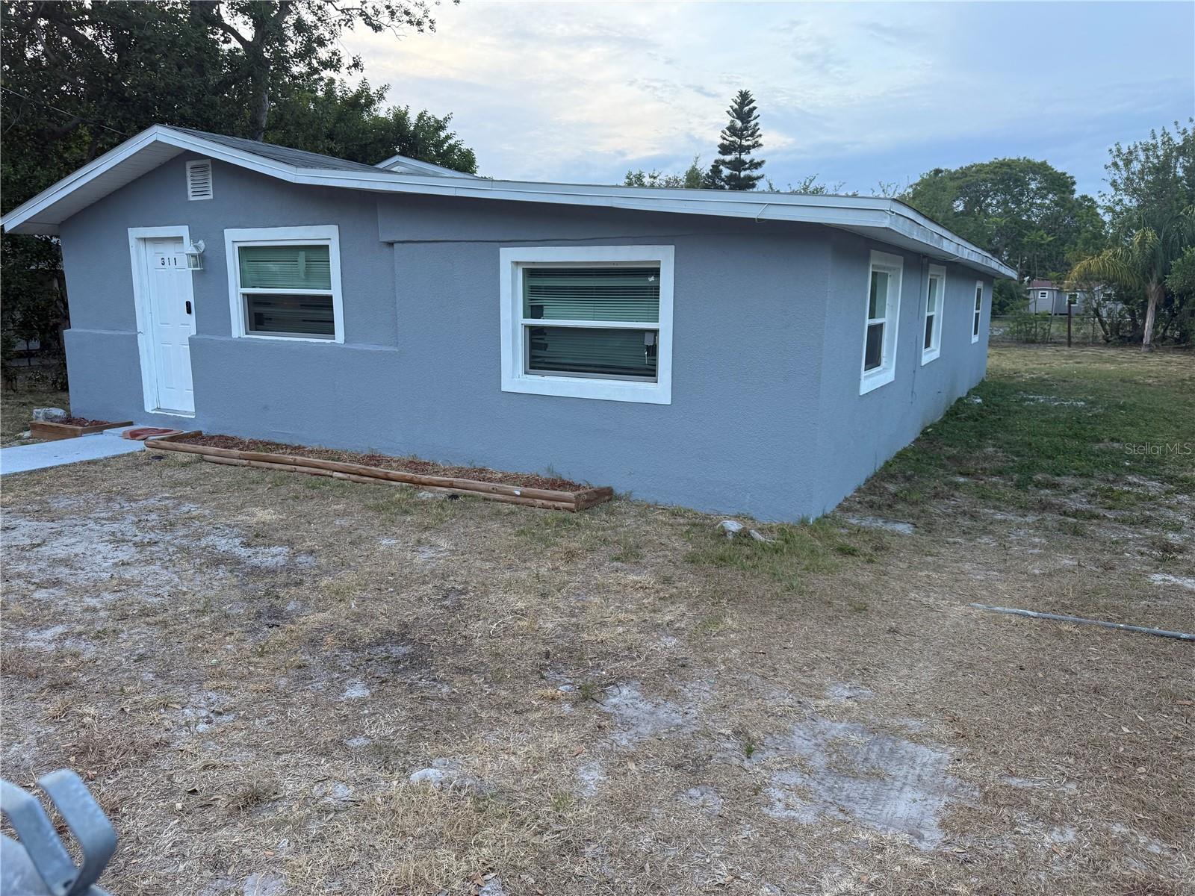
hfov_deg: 71.6
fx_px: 829
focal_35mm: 24
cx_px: 598
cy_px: 448
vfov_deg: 56.8
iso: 125
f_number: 1.78
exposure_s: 1/121
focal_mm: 6.76
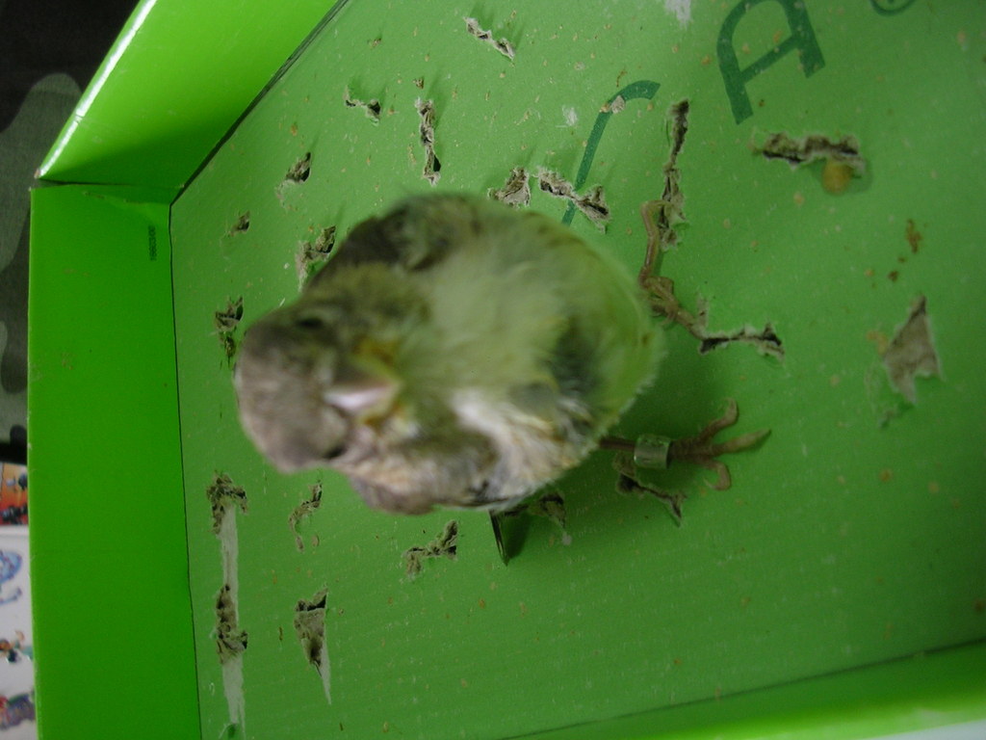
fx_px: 1082
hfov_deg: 49.0
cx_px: 493
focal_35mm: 38
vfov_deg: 37.7
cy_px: 370
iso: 50
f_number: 2.8
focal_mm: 5.8
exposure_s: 1/30
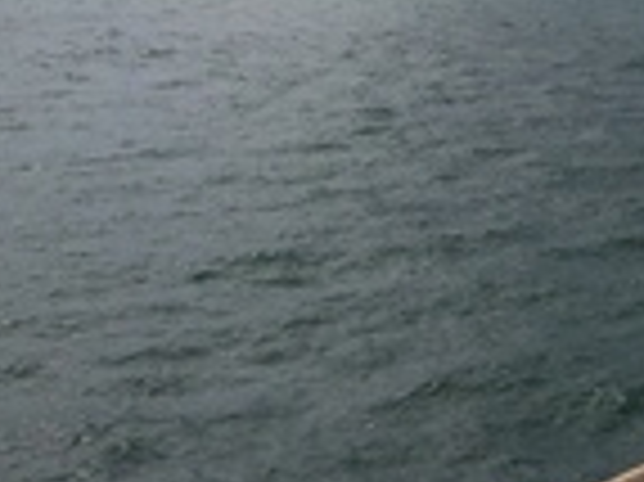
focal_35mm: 83
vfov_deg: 16.7
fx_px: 1543
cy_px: -144
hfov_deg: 21.4
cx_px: 829
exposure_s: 1/6849
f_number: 2.2
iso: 40
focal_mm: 4.15
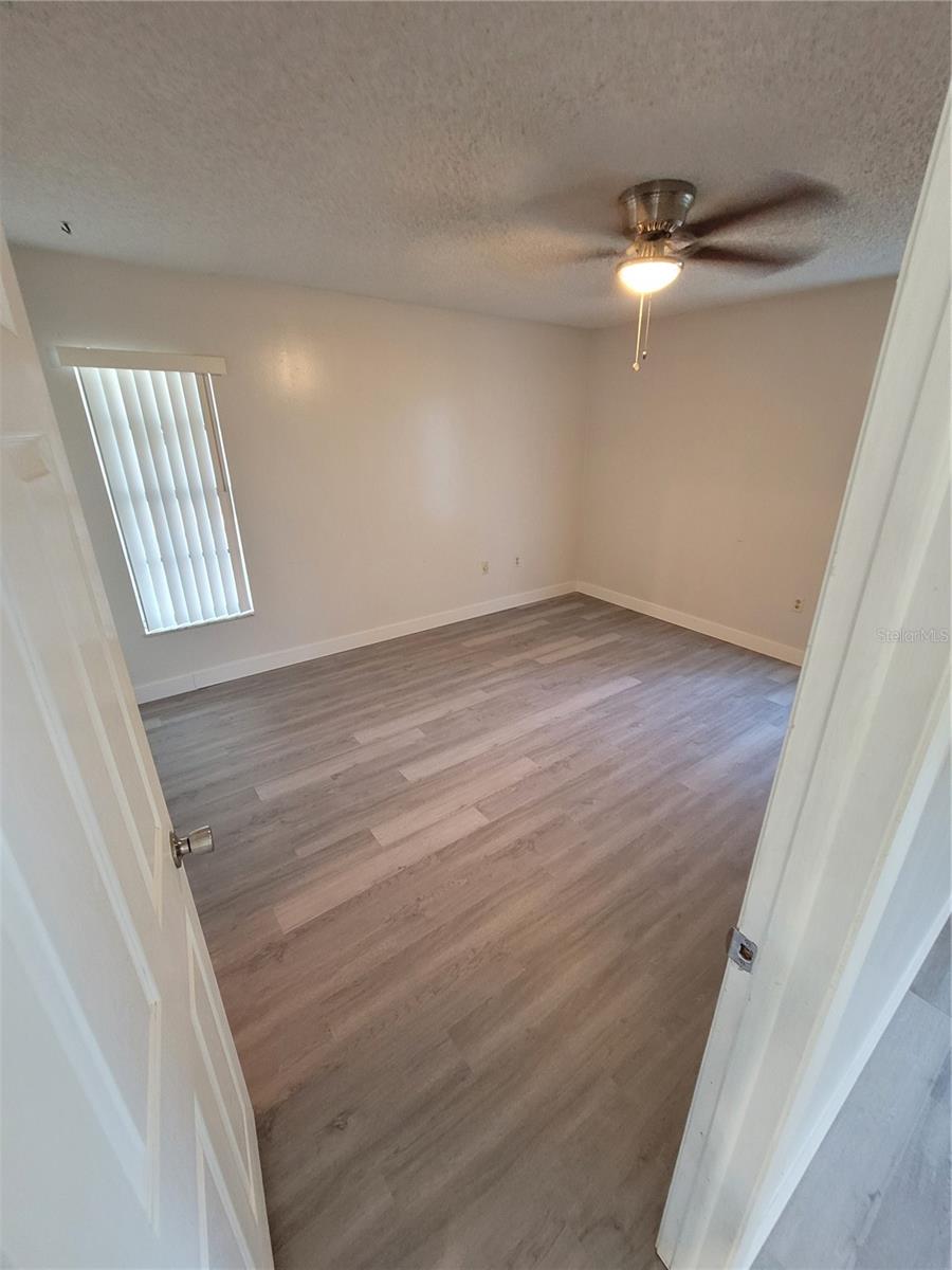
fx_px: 477
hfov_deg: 89.9
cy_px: 635
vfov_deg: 106.2
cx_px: 476
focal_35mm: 13
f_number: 2.2
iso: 400
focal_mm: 2.2
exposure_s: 1/30
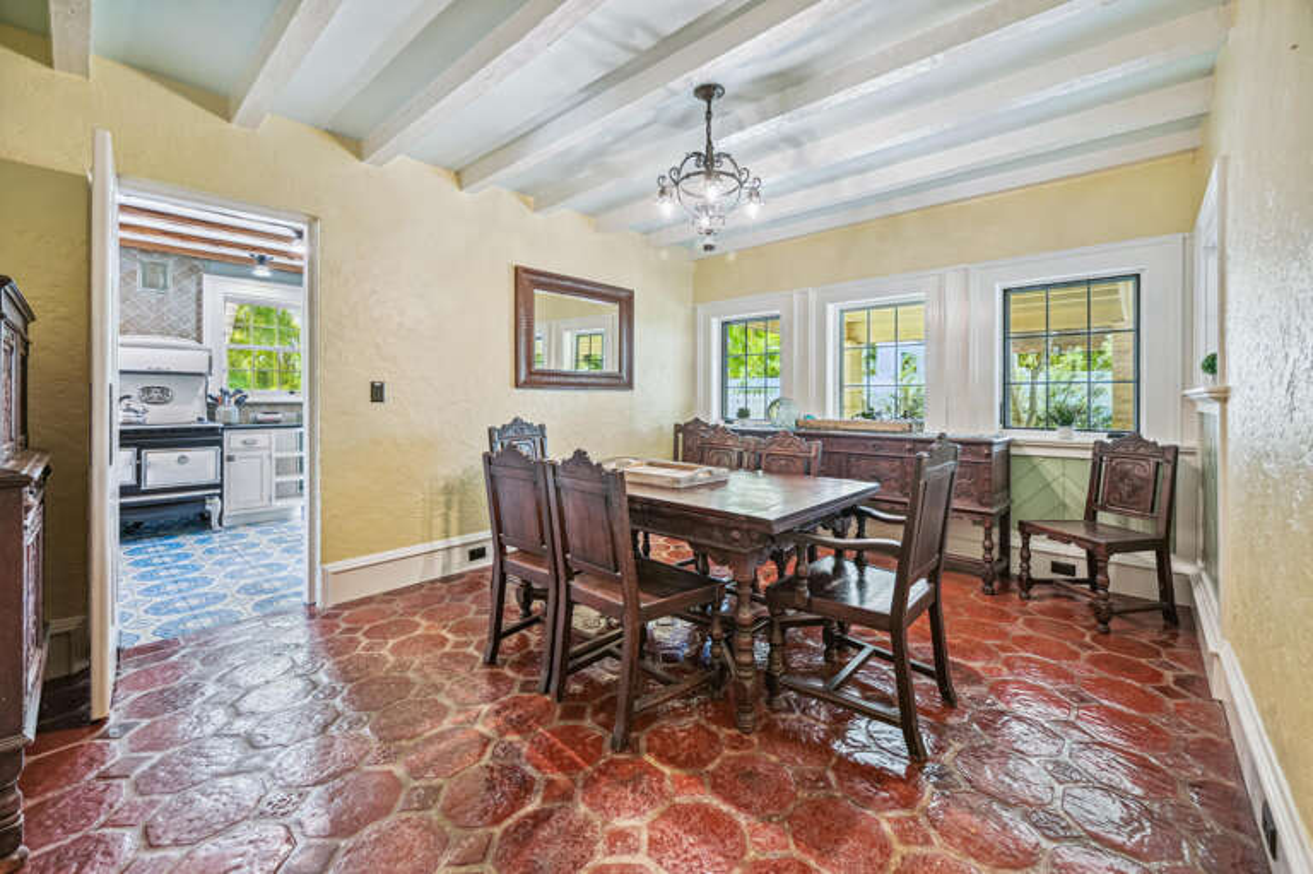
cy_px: 437
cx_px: 656
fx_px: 510
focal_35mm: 14
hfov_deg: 104.3
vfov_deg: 81.1
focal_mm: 14
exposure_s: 1/3.33
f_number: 8
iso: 100
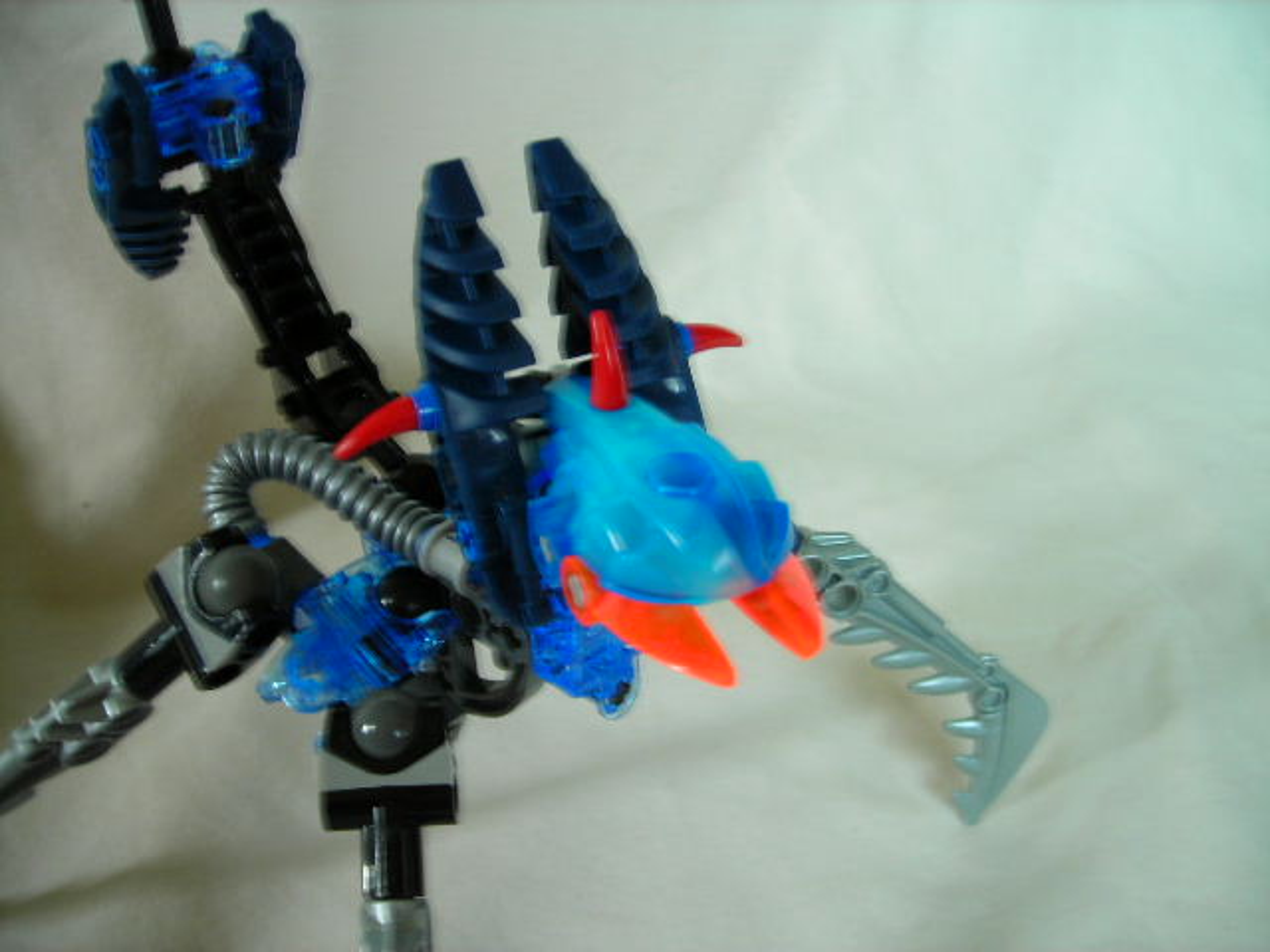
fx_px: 1394
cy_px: 476
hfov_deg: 49.0
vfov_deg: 37.7
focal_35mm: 38
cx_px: 635
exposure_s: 1/6.5
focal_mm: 6.3
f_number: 3.2
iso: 50
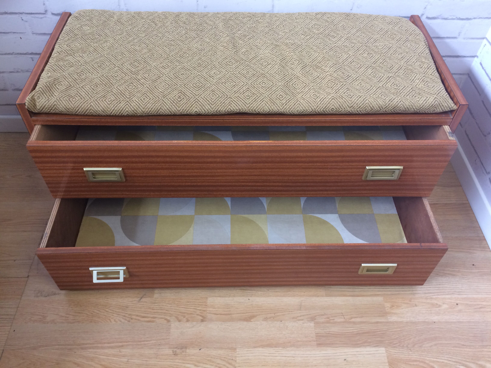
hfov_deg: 61.7
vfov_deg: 48.2
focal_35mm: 29
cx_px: 246
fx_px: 411
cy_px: 184
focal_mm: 4.15
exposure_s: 1/33
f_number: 2.2
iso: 50
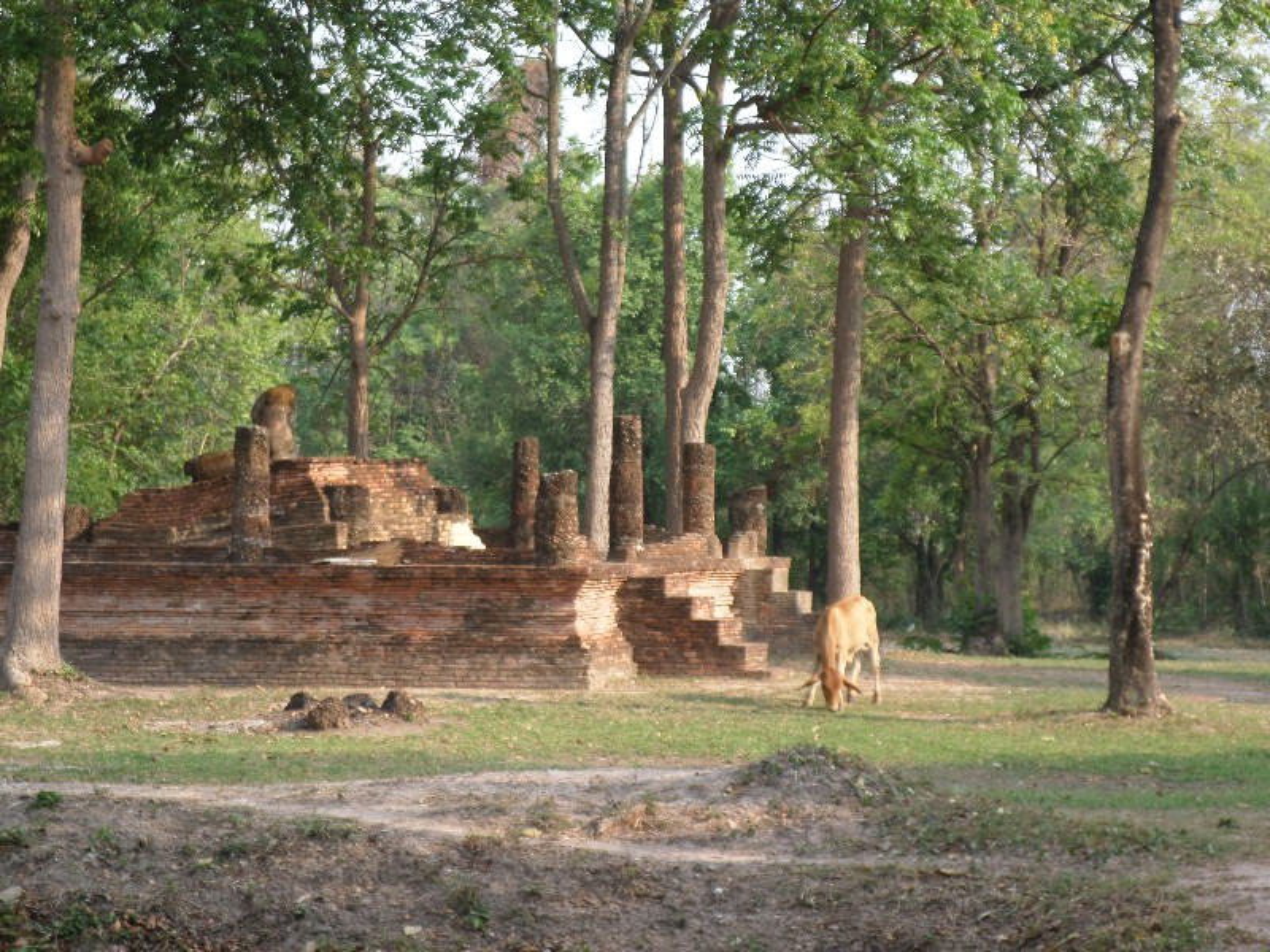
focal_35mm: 100
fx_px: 3669
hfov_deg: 19.6
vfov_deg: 14.8
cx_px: 635
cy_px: 476
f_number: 5.2
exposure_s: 1/90
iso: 80
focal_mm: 18
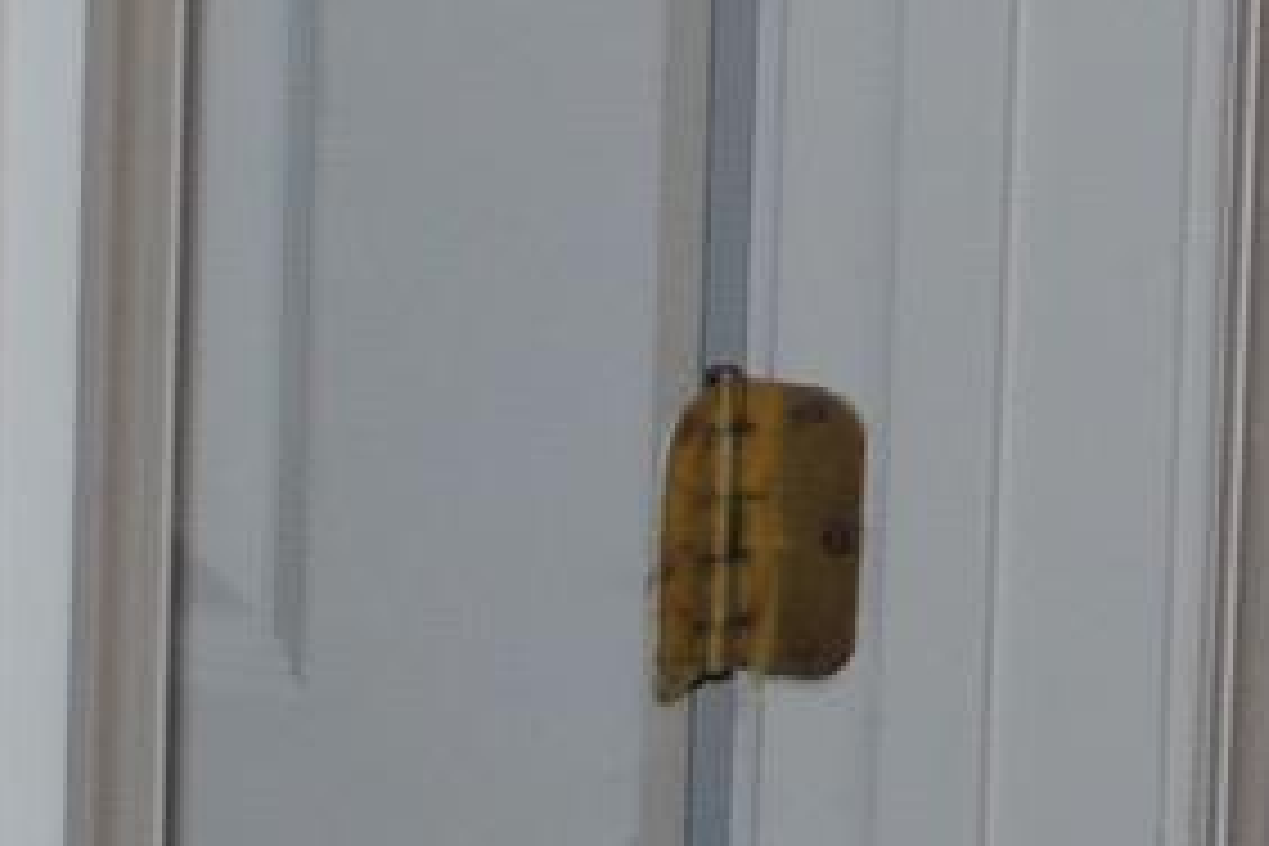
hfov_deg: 5.7
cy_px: -1750
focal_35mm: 349
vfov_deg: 3.8
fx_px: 12301
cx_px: 2799
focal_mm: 32
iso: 200
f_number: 4.8
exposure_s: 1/60
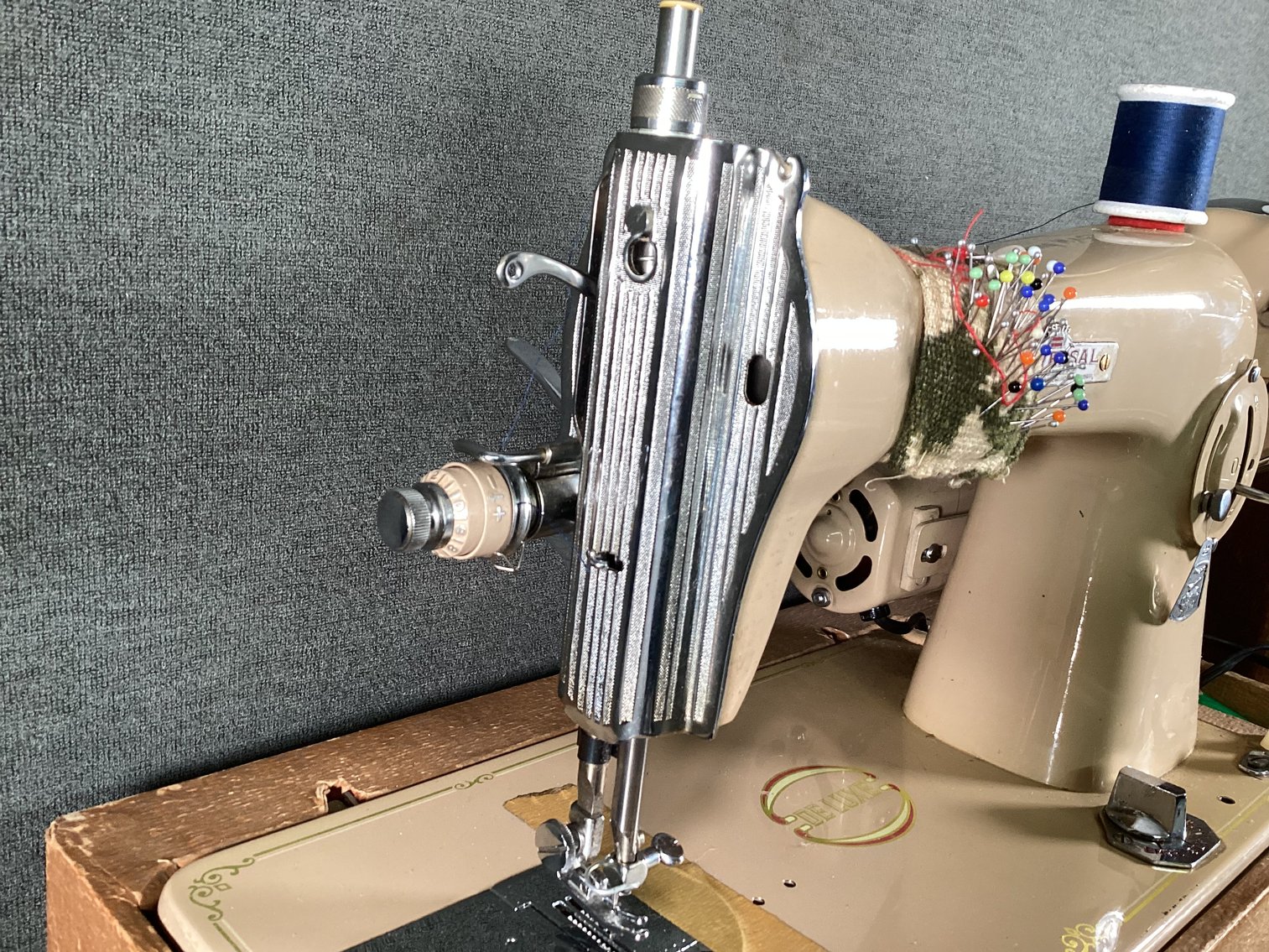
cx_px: 634
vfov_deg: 45.4
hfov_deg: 58.3
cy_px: 476
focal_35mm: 31
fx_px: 1137
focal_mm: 3.3
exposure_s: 1/60
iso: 100
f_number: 2.4
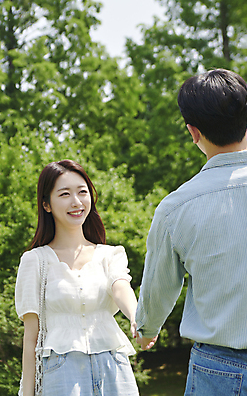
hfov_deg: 10.1
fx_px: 1402
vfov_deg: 16.1
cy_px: 198
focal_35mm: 130
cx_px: 82
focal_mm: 70
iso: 160
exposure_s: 1/400
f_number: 5
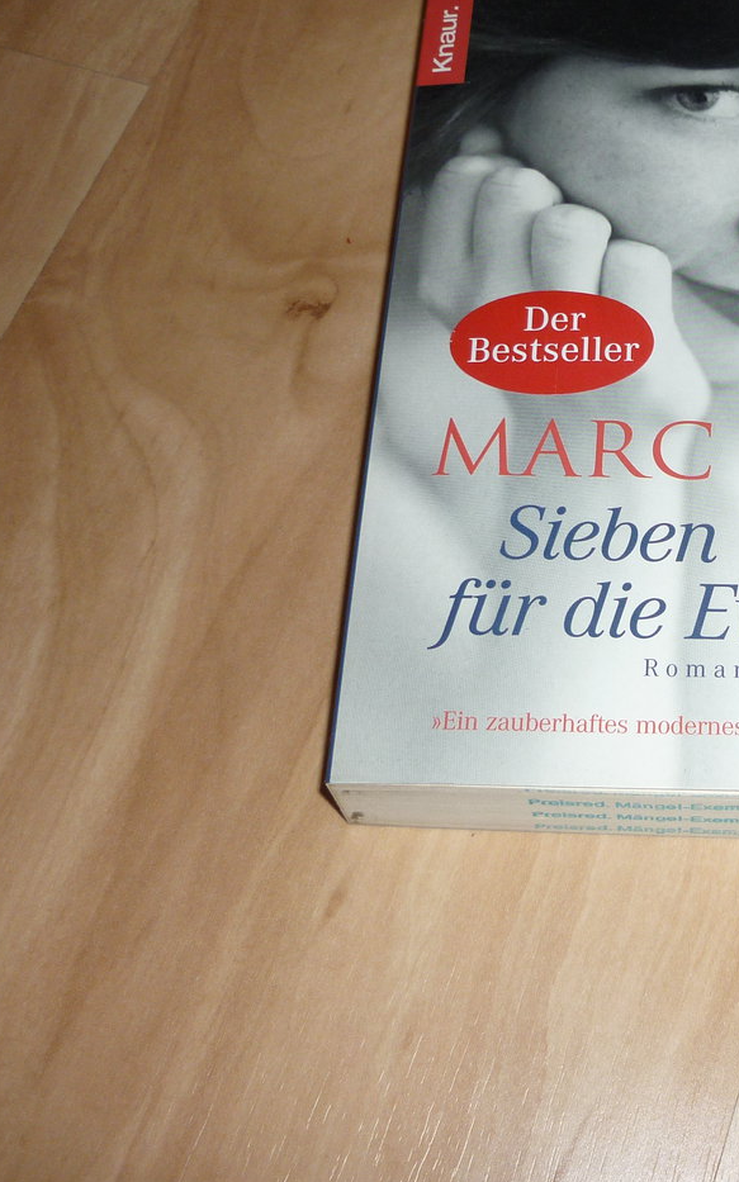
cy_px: 561
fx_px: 1611
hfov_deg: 24.8
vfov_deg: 40.3
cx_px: 707
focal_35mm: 50
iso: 100
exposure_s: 1/30
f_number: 2.8
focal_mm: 5.5
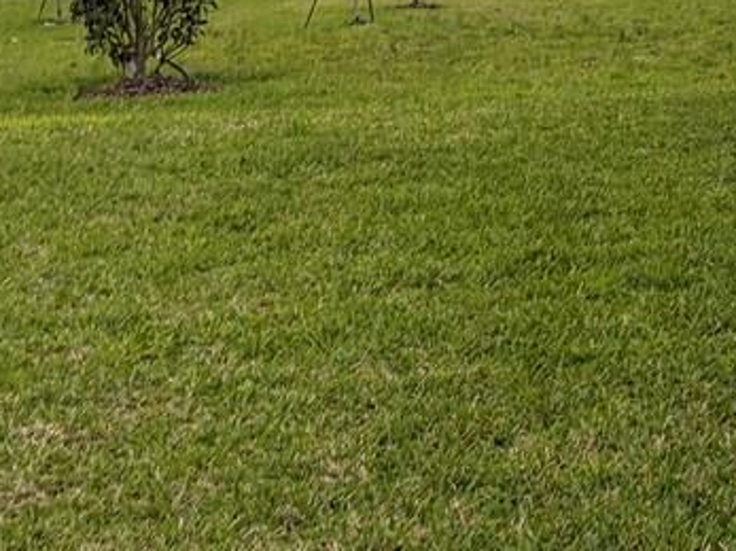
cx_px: 596
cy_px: 59
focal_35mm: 120
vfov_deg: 12.3
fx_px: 2551
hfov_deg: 16.3
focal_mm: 5.96
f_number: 1.6
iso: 32
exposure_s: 1/172
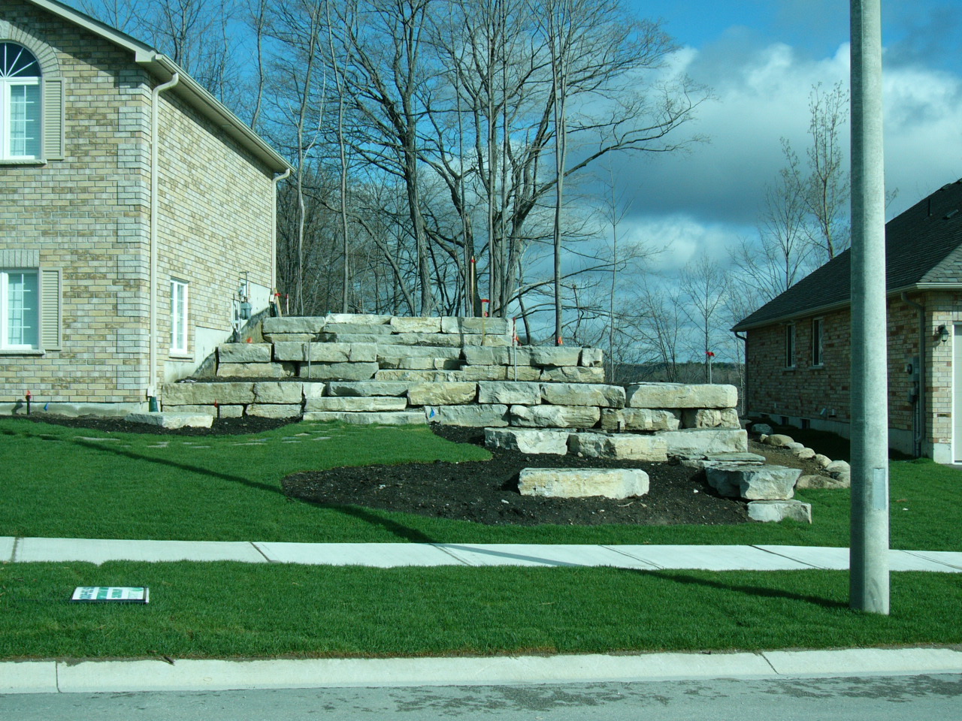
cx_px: 481
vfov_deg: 31.5
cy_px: 360
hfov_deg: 41.2
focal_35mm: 46
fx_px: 1278
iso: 50
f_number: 9
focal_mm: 7.6
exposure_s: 1/125
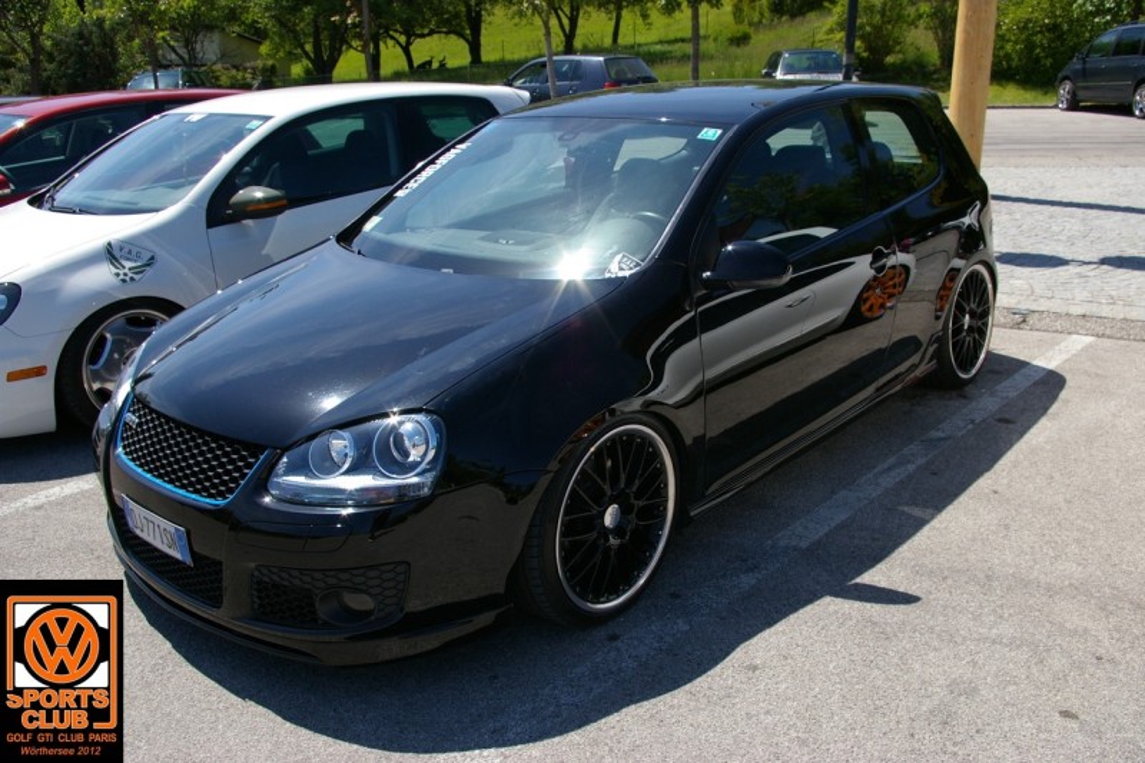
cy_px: 382
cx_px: 572
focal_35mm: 32
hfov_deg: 59.5
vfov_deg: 41.7
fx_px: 1002
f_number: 8
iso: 200
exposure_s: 1/250
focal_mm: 21
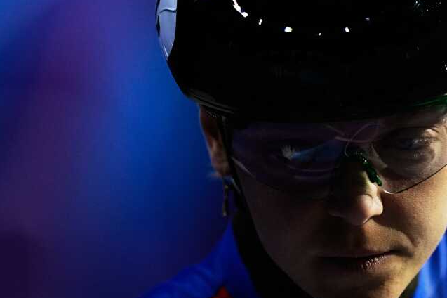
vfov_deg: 2.0
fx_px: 8575
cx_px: 249
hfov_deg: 3.0
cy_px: 128
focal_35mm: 691
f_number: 2.8
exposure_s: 1/1600
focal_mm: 400
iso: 2000
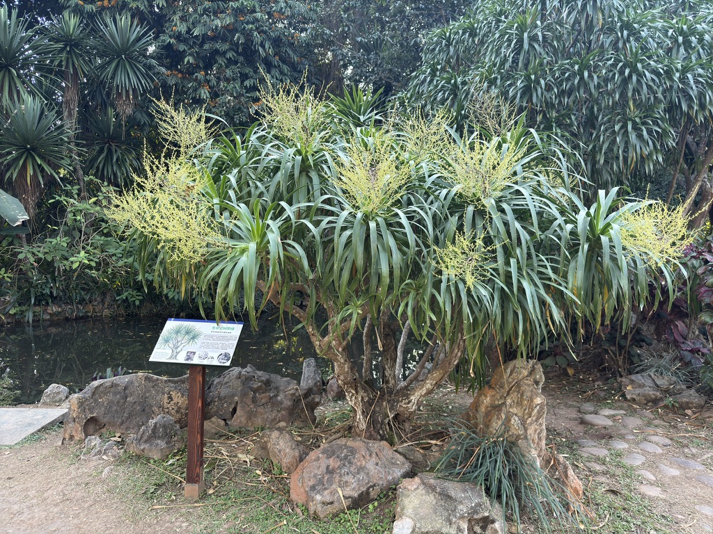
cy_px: 267
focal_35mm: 24
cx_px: 356
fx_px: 494
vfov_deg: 56.8
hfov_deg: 71.6
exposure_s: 1/121
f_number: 1.78
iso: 64
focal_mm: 6.76
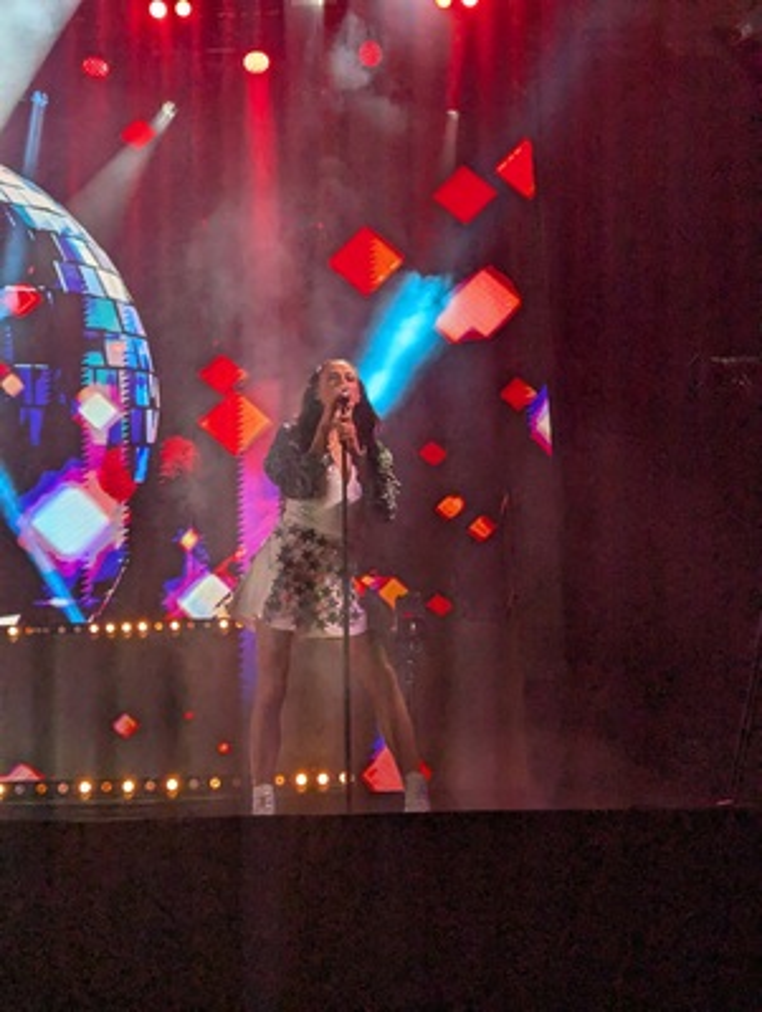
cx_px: 381
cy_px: 506
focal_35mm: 48
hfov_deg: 30.3
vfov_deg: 39.6
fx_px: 1406
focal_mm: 6.81
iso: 477
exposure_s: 1/950
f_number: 1.85
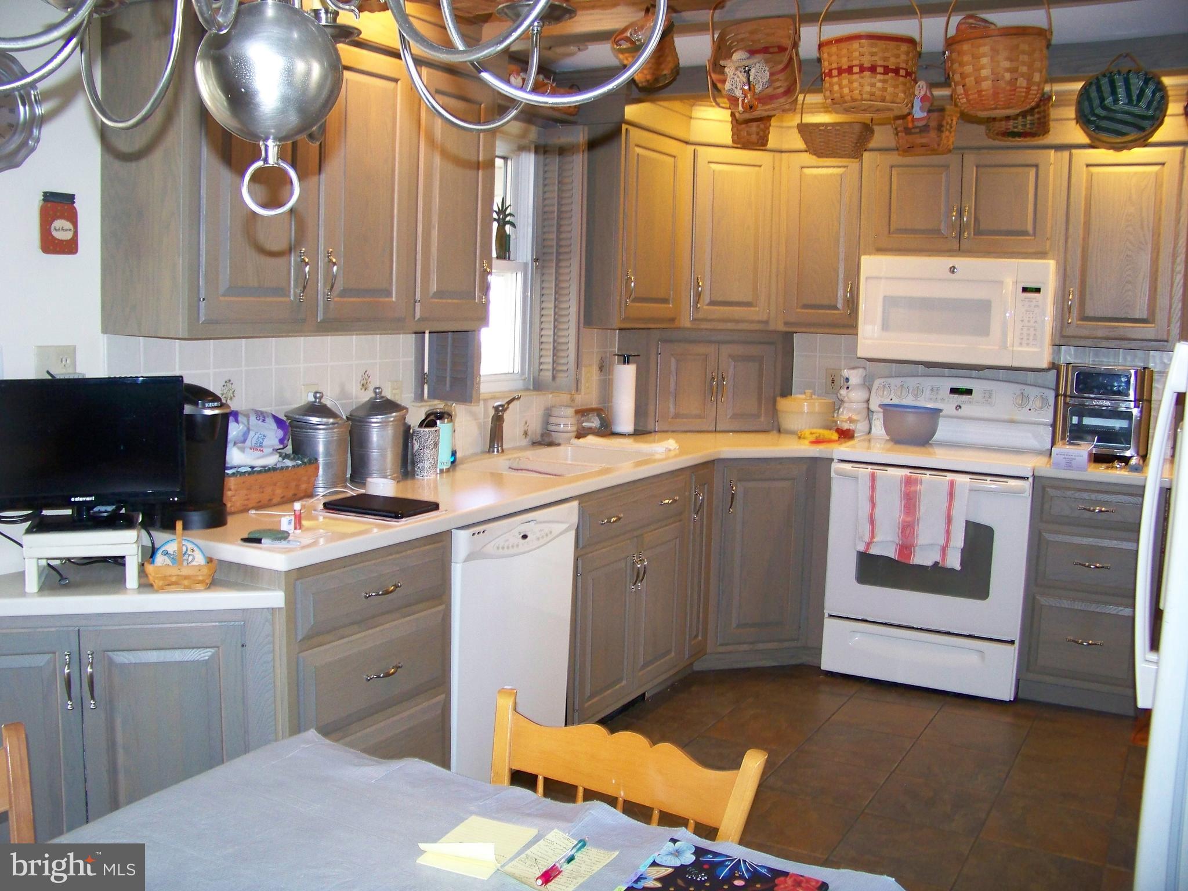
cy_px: 446
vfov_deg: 42.9
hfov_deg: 55.4
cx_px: 594
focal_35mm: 33
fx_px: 1133
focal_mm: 5.85
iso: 200
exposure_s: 1/30
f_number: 2.8
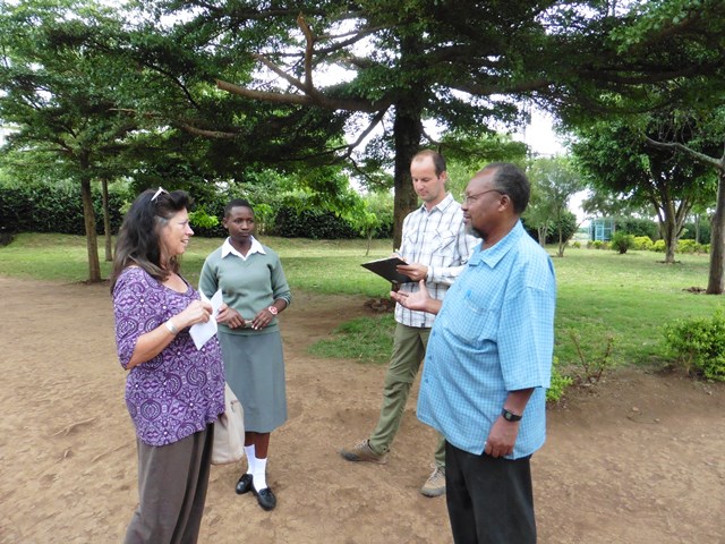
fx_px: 524
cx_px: 362
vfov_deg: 54.9
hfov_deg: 69.4
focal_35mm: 25
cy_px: 272
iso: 500
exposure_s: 1/320
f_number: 3.3
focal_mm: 4.4
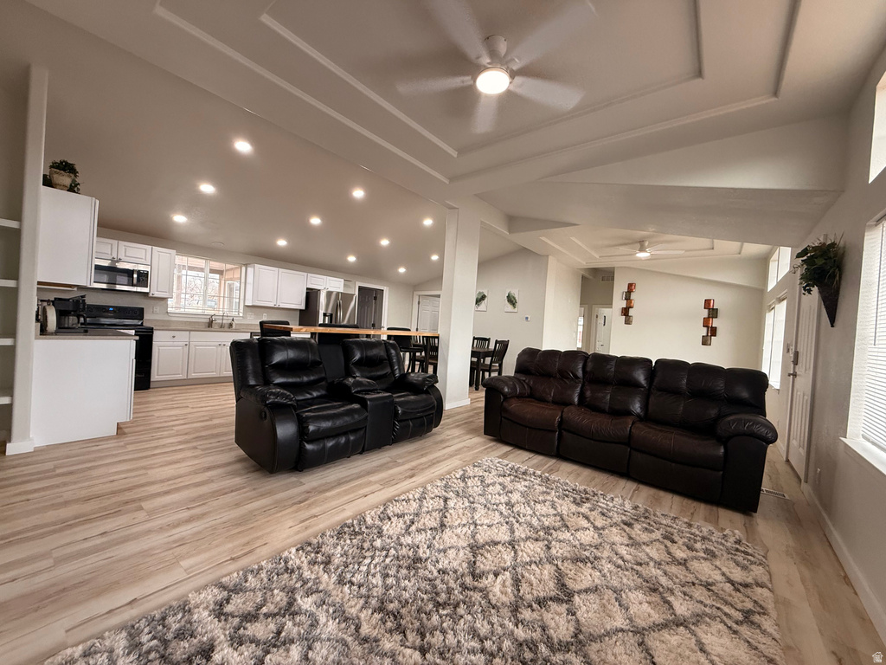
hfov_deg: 102.1
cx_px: 443
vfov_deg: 85.7
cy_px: 332
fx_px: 358
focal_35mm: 14
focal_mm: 2.22
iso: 200
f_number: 2.2
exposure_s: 1/120
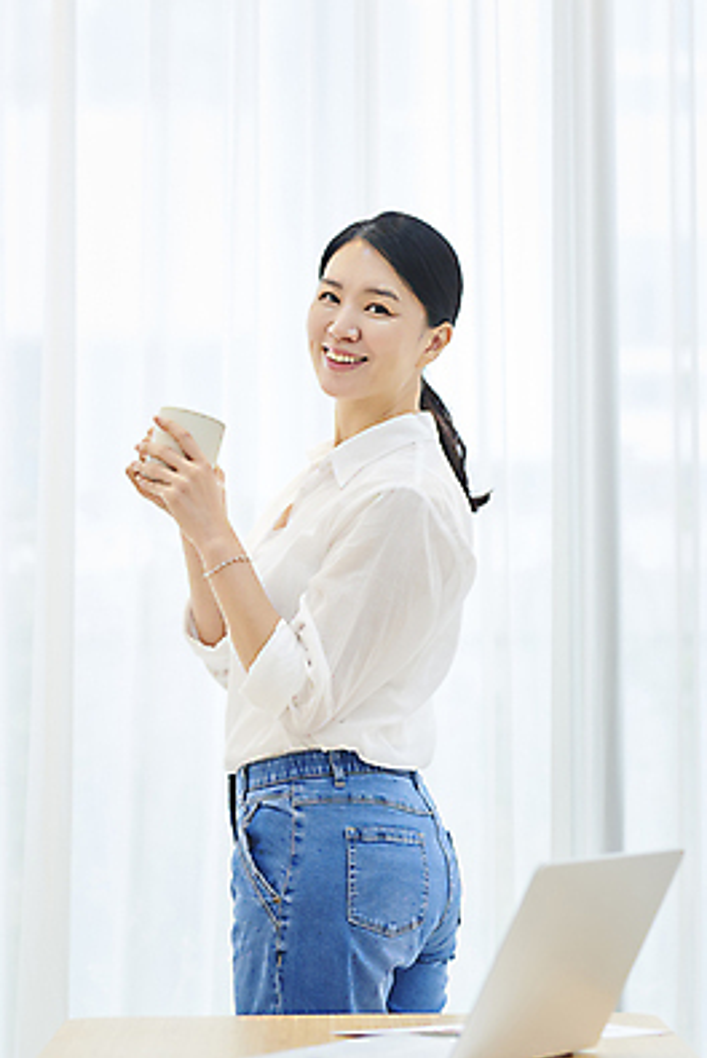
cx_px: 187
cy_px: 528
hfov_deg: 10.6
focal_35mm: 129
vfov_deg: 15.9
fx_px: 3793
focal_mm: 85
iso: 500
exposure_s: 1/160
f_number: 2.5
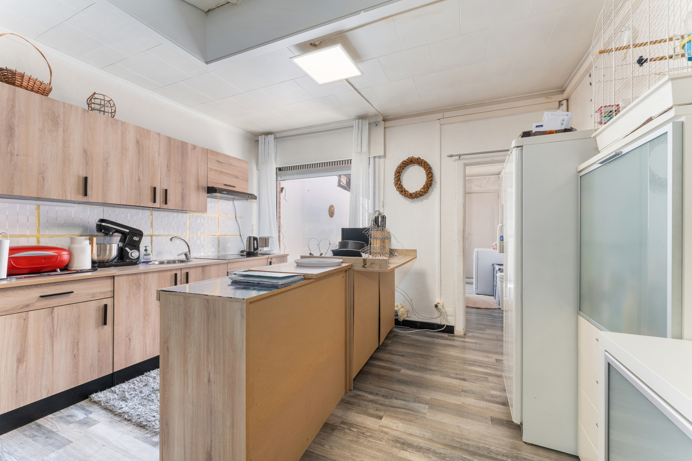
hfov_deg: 104.3
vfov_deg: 81.2
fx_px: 269
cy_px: 230
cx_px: 346
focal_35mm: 14
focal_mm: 14
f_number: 11
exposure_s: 1/20
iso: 250
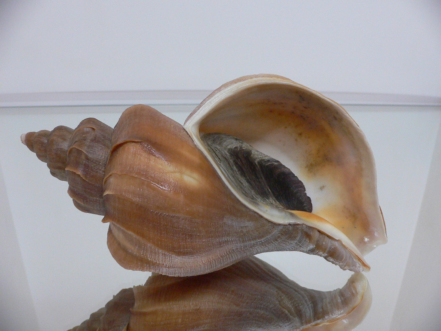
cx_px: 220
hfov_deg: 52.6
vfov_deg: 40.7
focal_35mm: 35
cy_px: 166
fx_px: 446
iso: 200
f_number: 2.8
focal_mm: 4.6
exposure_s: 1/50
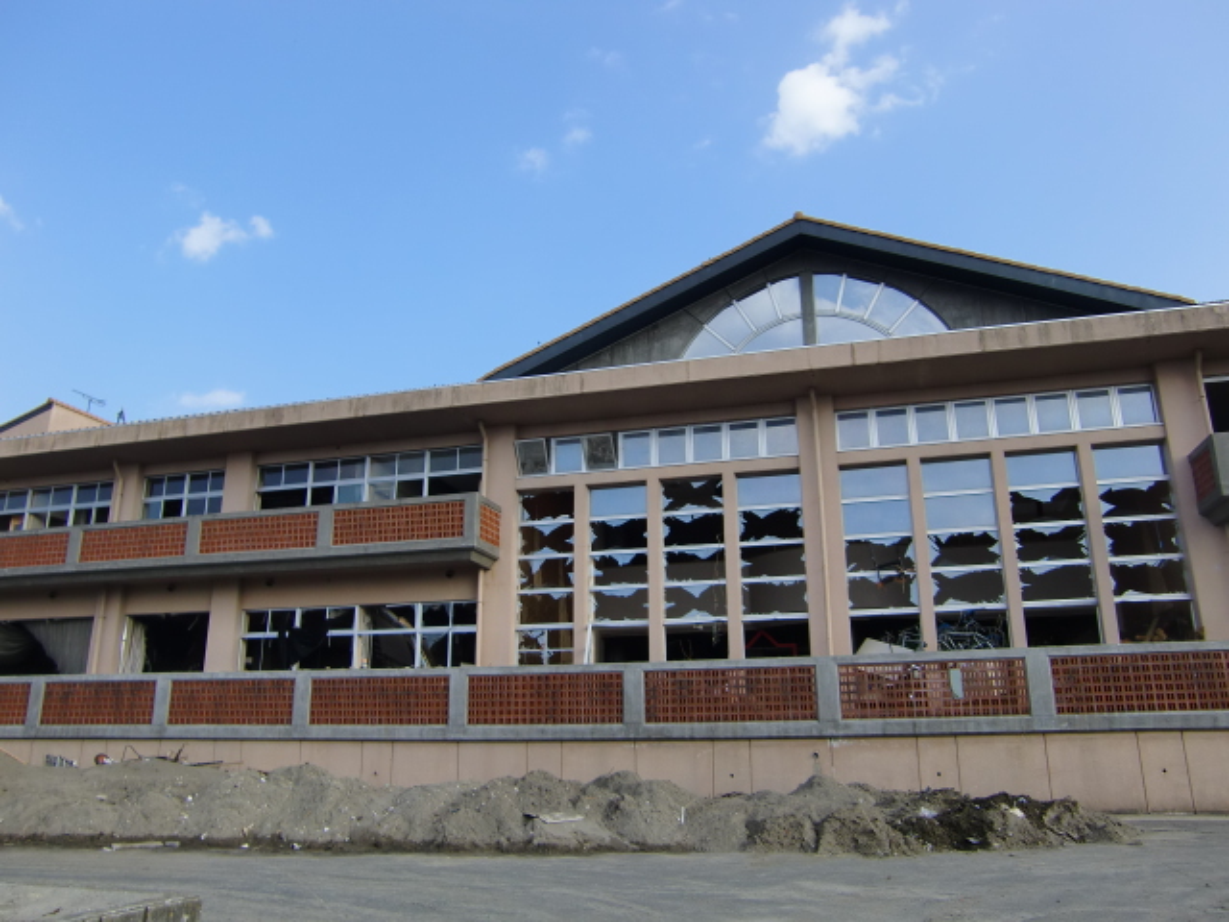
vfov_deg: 49.7
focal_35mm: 28
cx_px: 614
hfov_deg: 63.4
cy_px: 461
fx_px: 994
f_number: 7
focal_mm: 4.9
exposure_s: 1/100
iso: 64
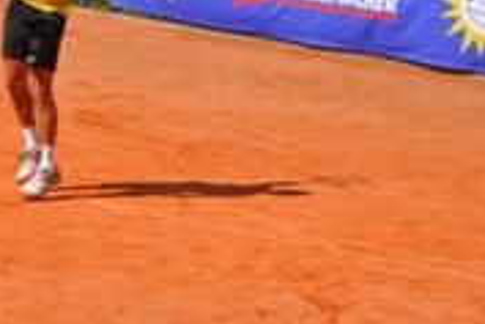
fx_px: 5379
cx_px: -74
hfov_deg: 5.1
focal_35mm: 399
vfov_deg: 3.4
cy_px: -77
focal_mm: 105
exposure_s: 1/500
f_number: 11
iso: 200
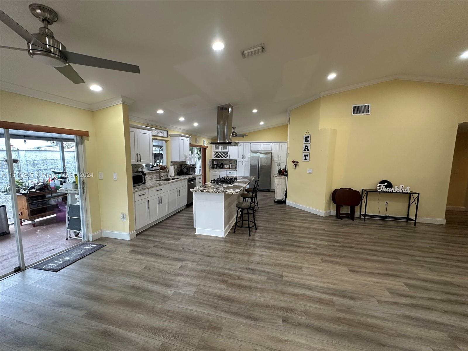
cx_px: 234
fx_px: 189
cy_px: 176
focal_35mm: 14
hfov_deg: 102.1
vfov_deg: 85.7
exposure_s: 1/60
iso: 160
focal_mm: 2.22
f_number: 2.2
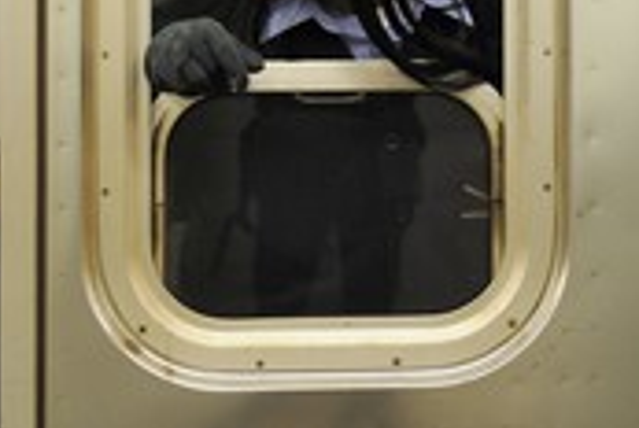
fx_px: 2578
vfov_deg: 9.4
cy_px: -33
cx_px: 537
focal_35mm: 145
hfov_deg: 14.0
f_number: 4
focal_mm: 60
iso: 1600
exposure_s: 1/30
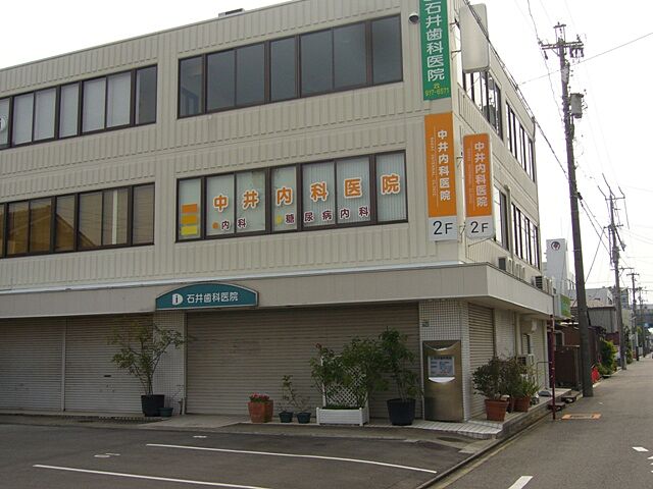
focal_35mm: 40
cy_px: 244
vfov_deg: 36.0
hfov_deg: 46.8
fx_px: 755
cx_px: 326
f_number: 6
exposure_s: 1/320
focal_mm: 6.6
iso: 80
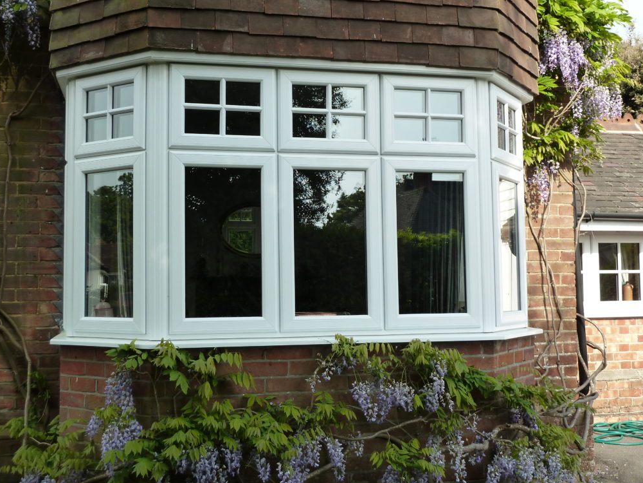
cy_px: 237
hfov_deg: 43.9
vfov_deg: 33.6
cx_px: 320
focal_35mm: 43
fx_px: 799
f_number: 4
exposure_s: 1/200
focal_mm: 6.9
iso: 125
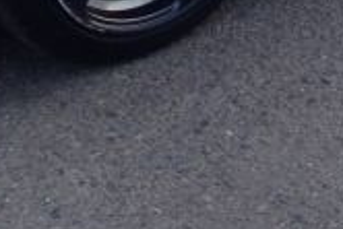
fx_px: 1573
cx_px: 238
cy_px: -316
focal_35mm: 165
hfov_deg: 12.4
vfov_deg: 7.8
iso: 50
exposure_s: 1/40
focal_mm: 4.12
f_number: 2.4
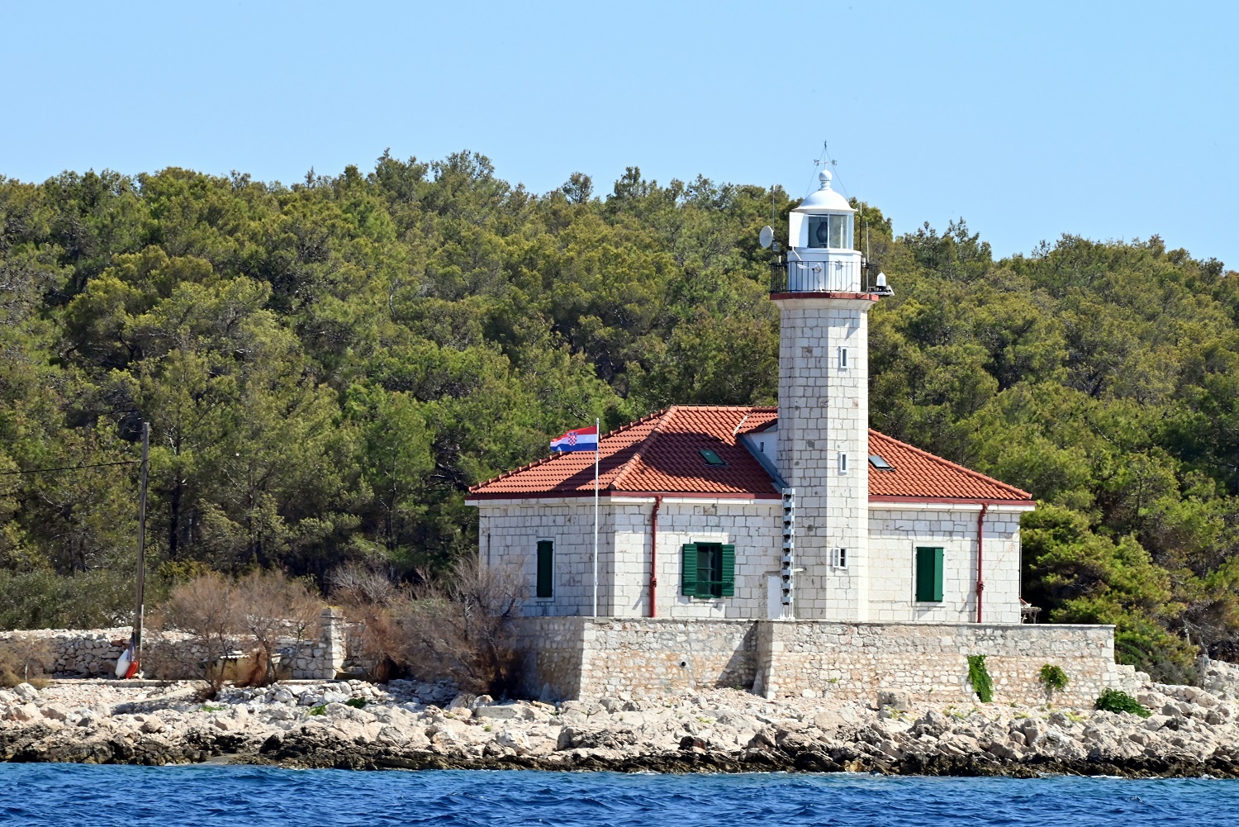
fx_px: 10327
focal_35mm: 300
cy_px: 414
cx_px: 620
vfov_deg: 4.6
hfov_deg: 6.9
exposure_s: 1/320
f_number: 29
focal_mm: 300
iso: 1400
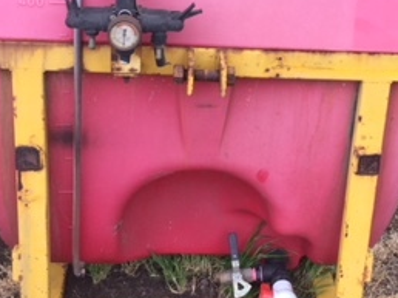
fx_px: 884
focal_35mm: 77
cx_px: 259
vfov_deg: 19.0
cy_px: 94
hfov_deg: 25.3
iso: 25
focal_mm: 3.3
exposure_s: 1/147
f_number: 2.4
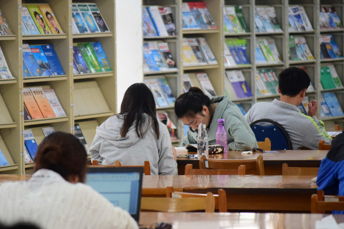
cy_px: 126
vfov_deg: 5.9
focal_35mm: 235
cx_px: 145
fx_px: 2242
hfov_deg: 8.8
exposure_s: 1/200
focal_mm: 135
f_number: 5
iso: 3200
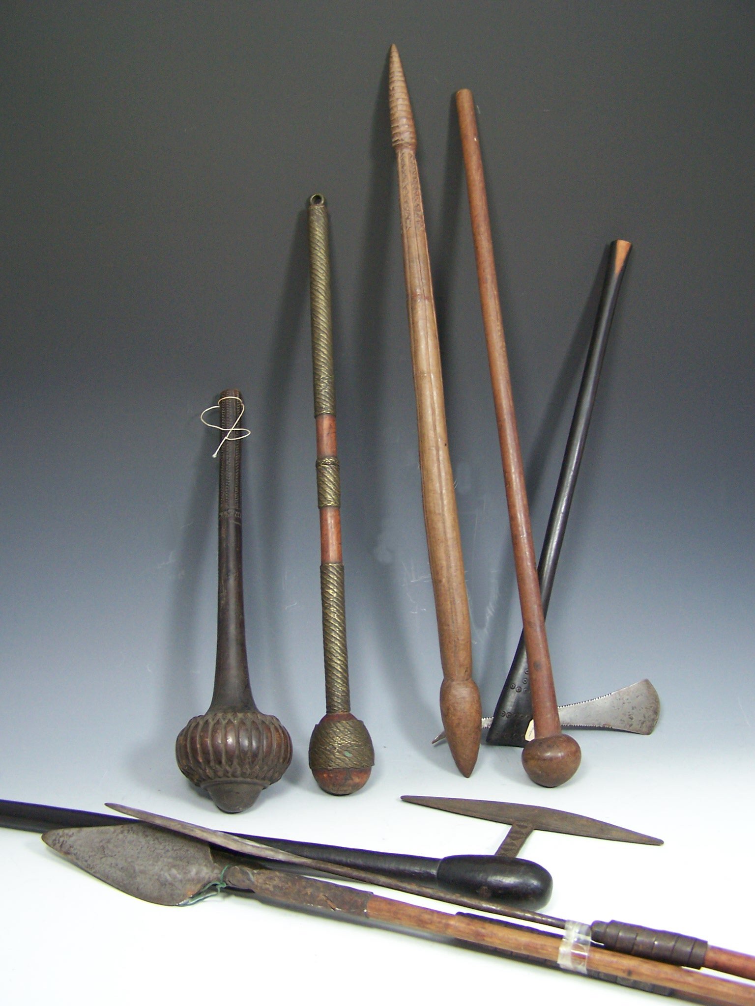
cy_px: 503
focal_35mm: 38
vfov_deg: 49.0
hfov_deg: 37.7
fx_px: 1105
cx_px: 378
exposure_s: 1/30
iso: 140
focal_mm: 6.3
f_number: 2.8
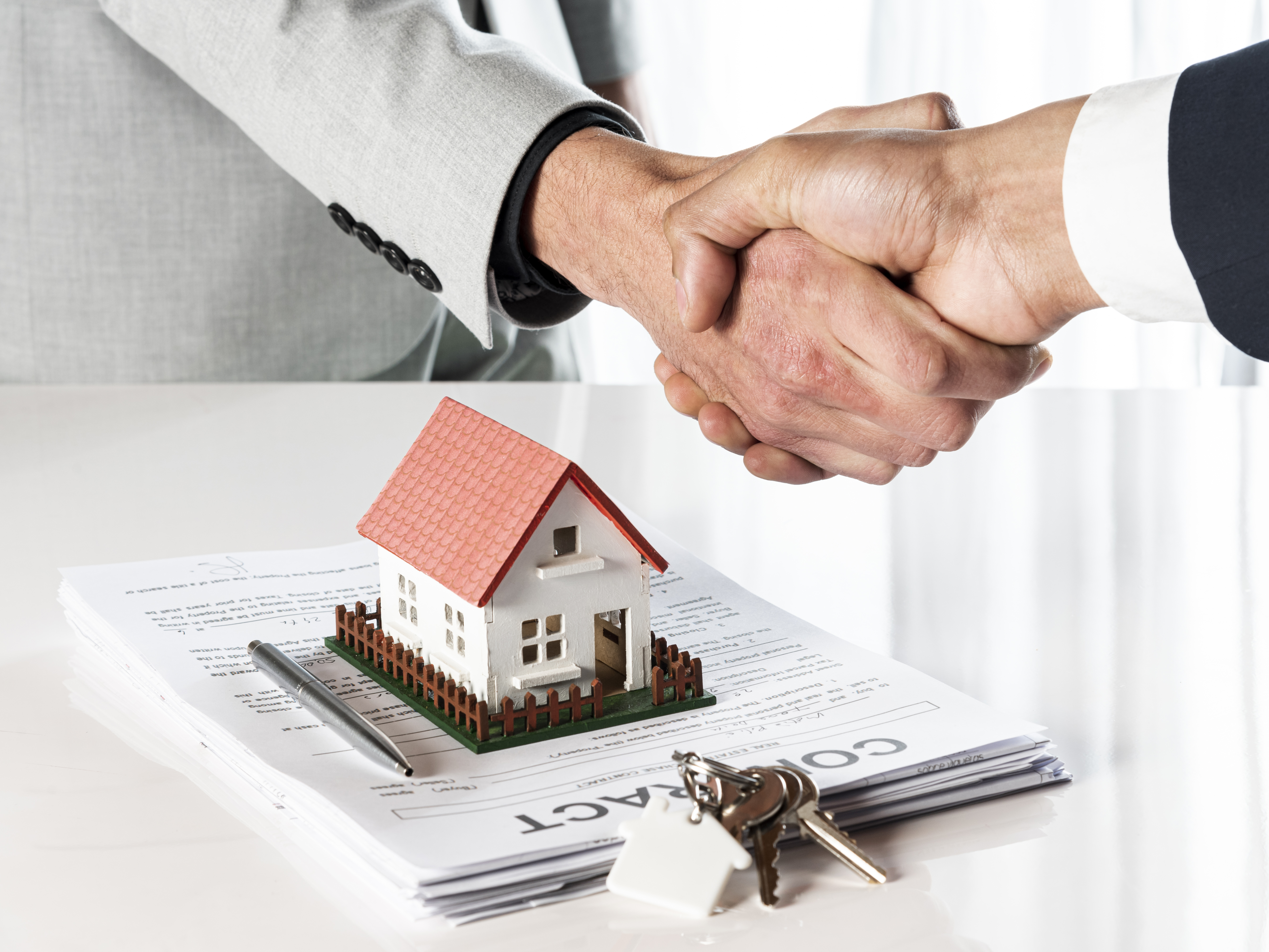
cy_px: 476
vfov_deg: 16.1
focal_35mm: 92
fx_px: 3373
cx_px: 677
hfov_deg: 21.3
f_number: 10
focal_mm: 85
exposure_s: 1/60
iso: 320
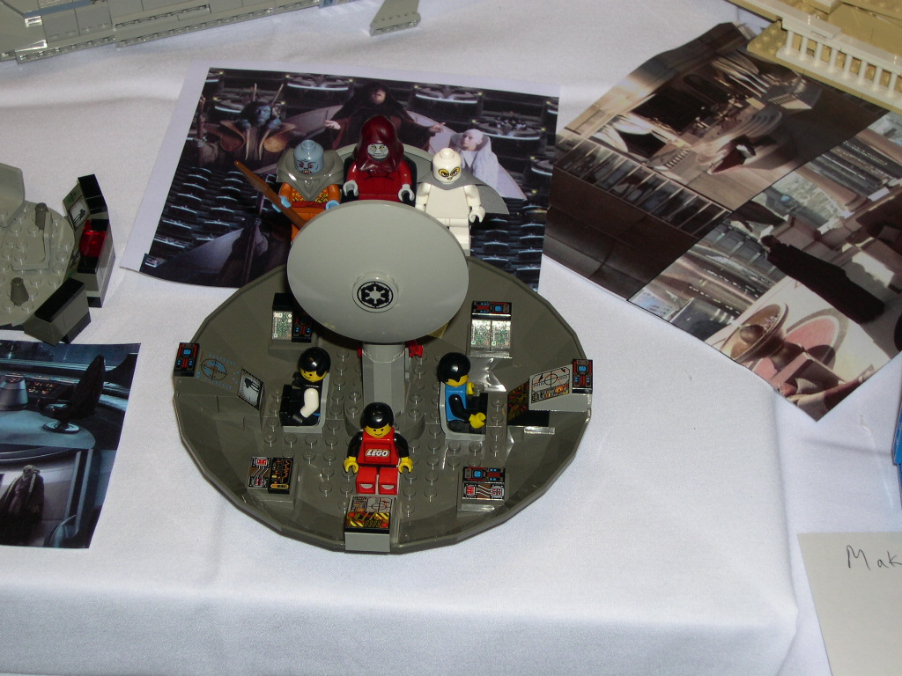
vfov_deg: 21.9
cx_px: 451
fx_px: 1746
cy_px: 338
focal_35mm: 67
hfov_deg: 29.0
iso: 100
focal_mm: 14.2
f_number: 3.7
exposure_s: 1/60
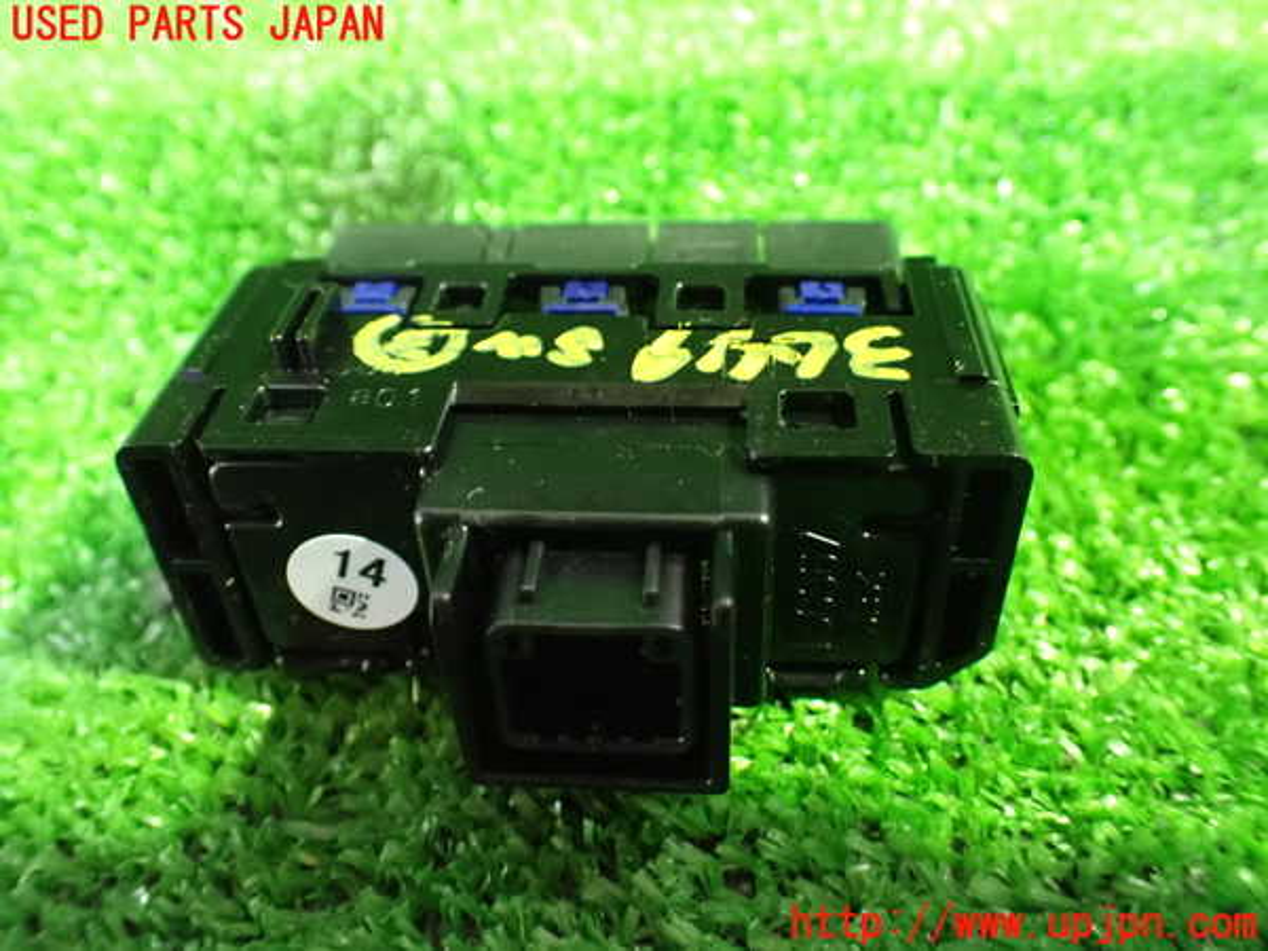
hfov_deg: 60.0
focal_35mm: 30
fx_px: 1099
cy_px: 476
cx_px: 634
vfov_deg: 46.8
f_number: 2.3
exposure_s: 1/20
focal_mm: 5.4
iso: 1600
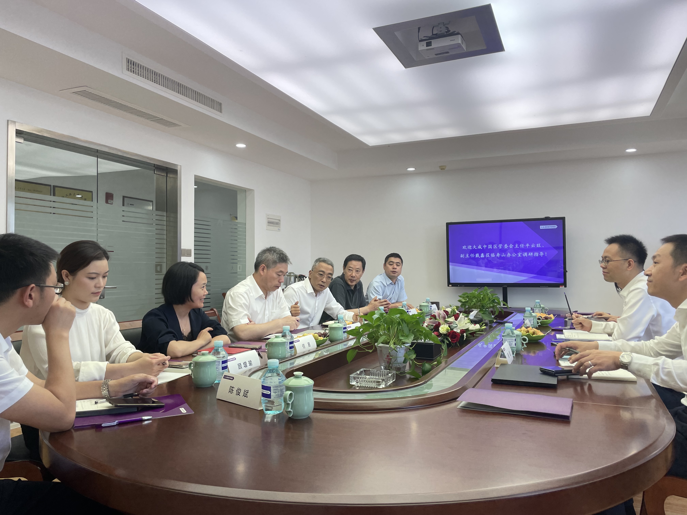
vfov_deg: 53.1
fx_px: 516
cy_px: 258
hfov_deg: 67.3
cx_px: 344
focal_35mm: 26
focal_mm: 4.2
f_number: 1.6
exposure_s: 1/100
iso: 32
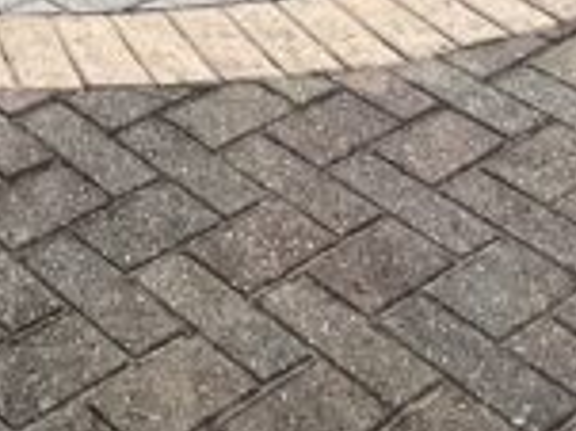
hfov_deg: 18.0
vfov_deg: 10.8
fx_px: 1463
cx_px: -446
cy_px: -885
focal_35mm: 88
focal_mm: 1.57
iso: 32
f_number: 1.8
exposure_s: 1/1980
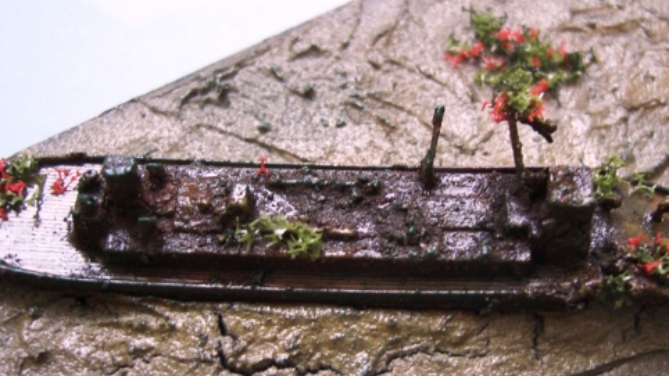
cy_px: 255
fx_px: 976
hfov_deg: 37.8
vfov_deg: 21.7
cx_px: 379
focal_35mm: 55
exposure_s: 1/20
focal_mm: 7.9
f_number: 2.8
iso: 200
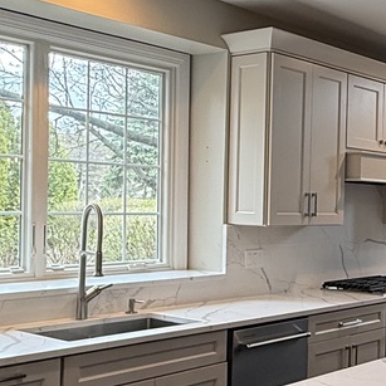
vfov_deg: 29.5
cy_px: 201
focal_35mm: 58
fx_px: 732
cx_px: 361
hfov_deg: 28.2
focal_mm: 2.22
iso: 125
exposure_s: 1/120
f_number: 2.2
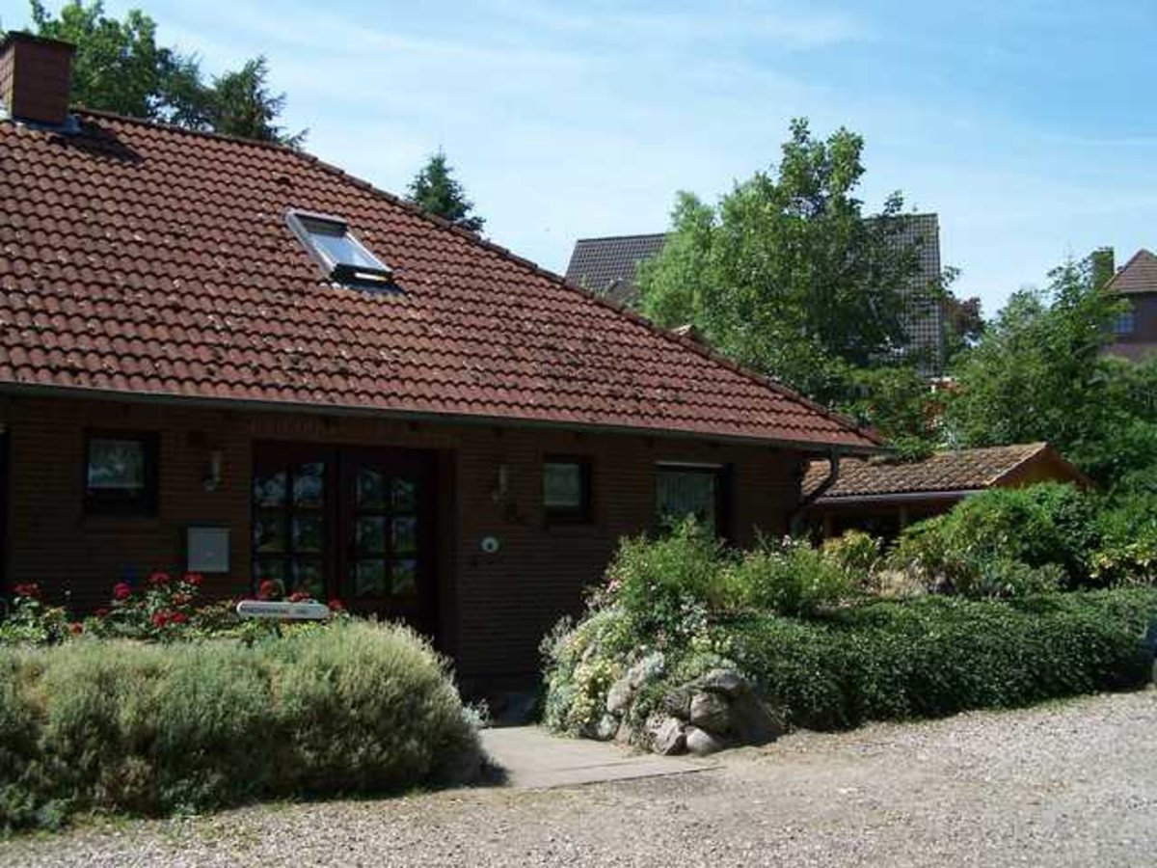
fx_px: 1337
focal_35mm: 40
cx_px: 578
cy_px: 434
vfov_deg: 36.0
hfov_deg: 46.8
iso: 80
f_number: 2.8
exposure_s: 1/1000
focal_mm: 6.7
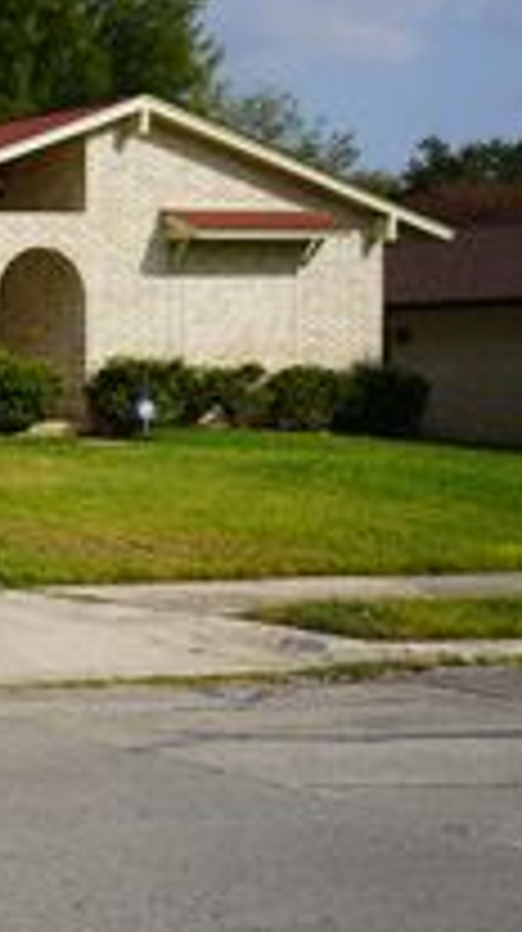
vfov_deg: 27.9
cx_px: -558
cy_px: 489
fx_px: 1875
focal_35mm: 76
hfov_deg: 13.4
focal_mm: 30
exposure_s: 1/800
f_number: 5
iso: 100
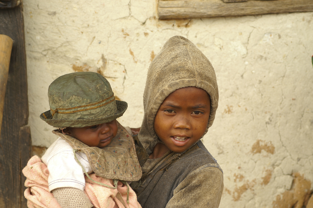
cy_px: 104
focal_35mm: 105
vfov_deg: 13.0
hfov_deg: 19.5
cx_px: 156
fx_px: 912
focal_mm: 70
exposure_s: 1/200
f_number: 5
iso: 100
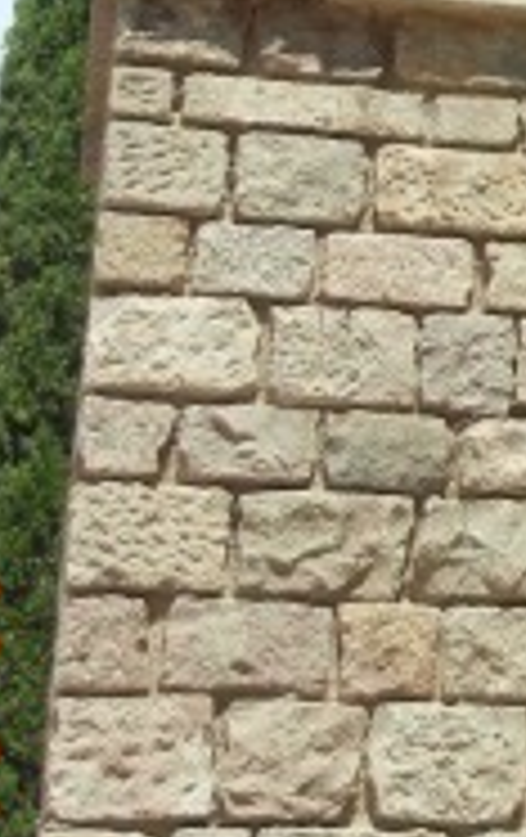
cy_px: -99
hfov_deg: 9.5
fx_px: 2991
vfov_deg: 15.5
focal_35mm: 131
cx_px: 980
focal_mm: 5.4
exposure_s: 1/302
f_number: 7
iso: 160
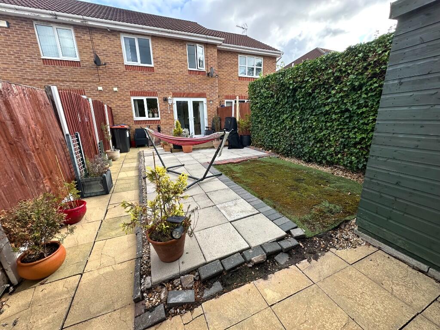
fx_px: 178
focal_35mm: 14
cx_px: 220
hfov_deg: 102.1
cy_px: 165
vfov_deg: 85.7
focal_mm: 2.22
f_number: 2.2
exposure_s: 1/393
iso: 40
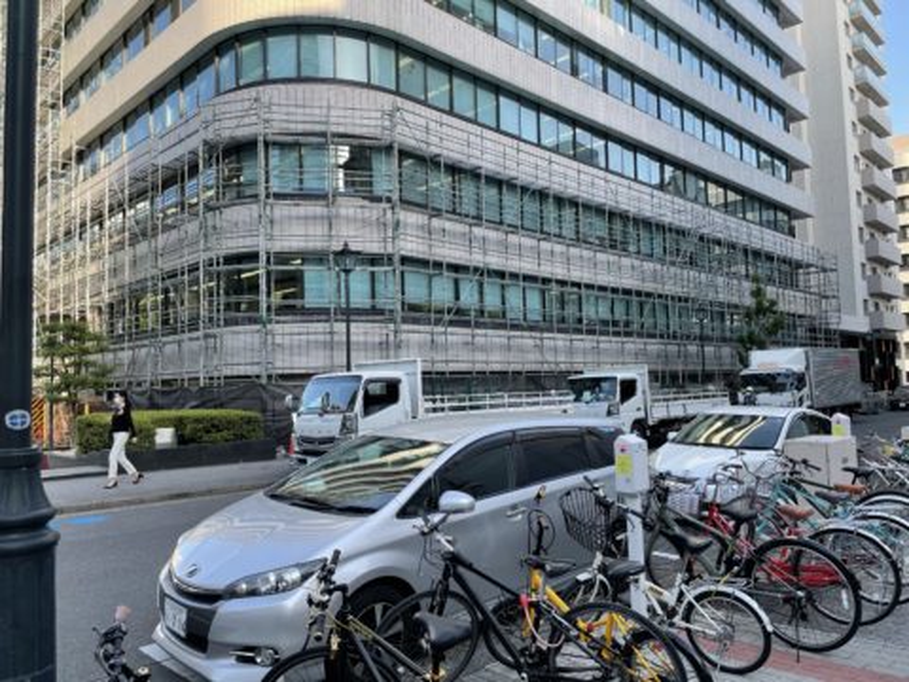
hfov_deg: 67.3
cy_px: 341
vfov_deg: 53.1
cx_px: 454
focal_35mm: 26
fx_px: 683
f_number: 1.6
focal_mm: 4.2
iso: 32
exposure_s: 1/392
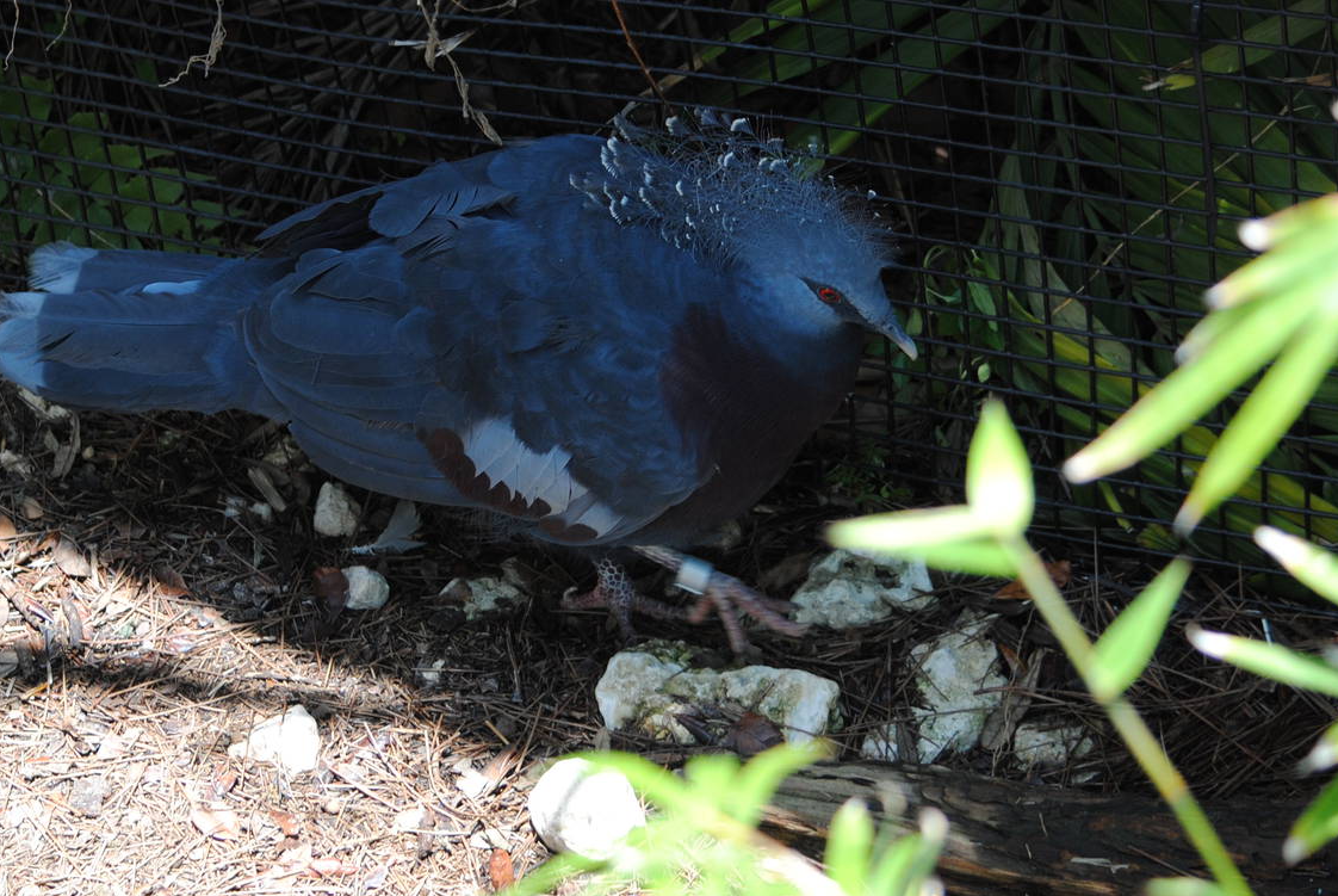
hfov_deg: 13.3
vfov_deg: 8.9
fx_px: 5730
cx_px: 512
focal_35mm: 154
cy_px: 324
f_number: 4.5
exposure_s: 1/200
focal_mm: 72
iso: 200
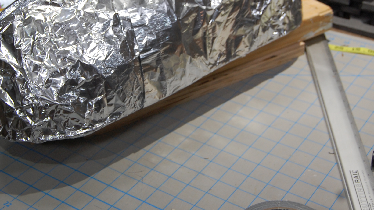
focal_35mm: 67
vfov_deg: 17.8
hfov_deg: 31.3
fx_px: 664
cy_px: 41
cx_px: 146
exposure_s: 1/100
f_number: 5
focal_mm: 28
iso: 400
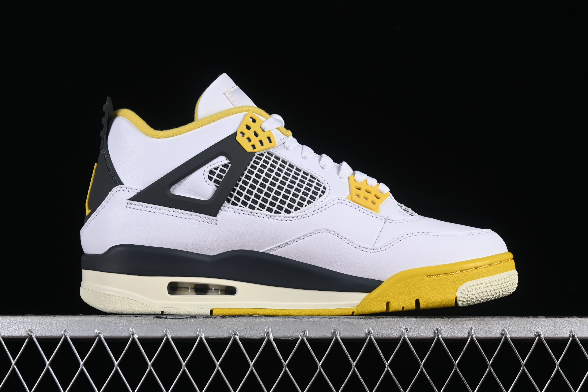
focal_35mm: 75
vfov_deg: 18.2
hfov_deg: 27.0
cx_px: 294
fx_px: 1225
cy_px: 196
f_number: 8
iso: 160
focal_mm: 50
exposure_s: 1/80
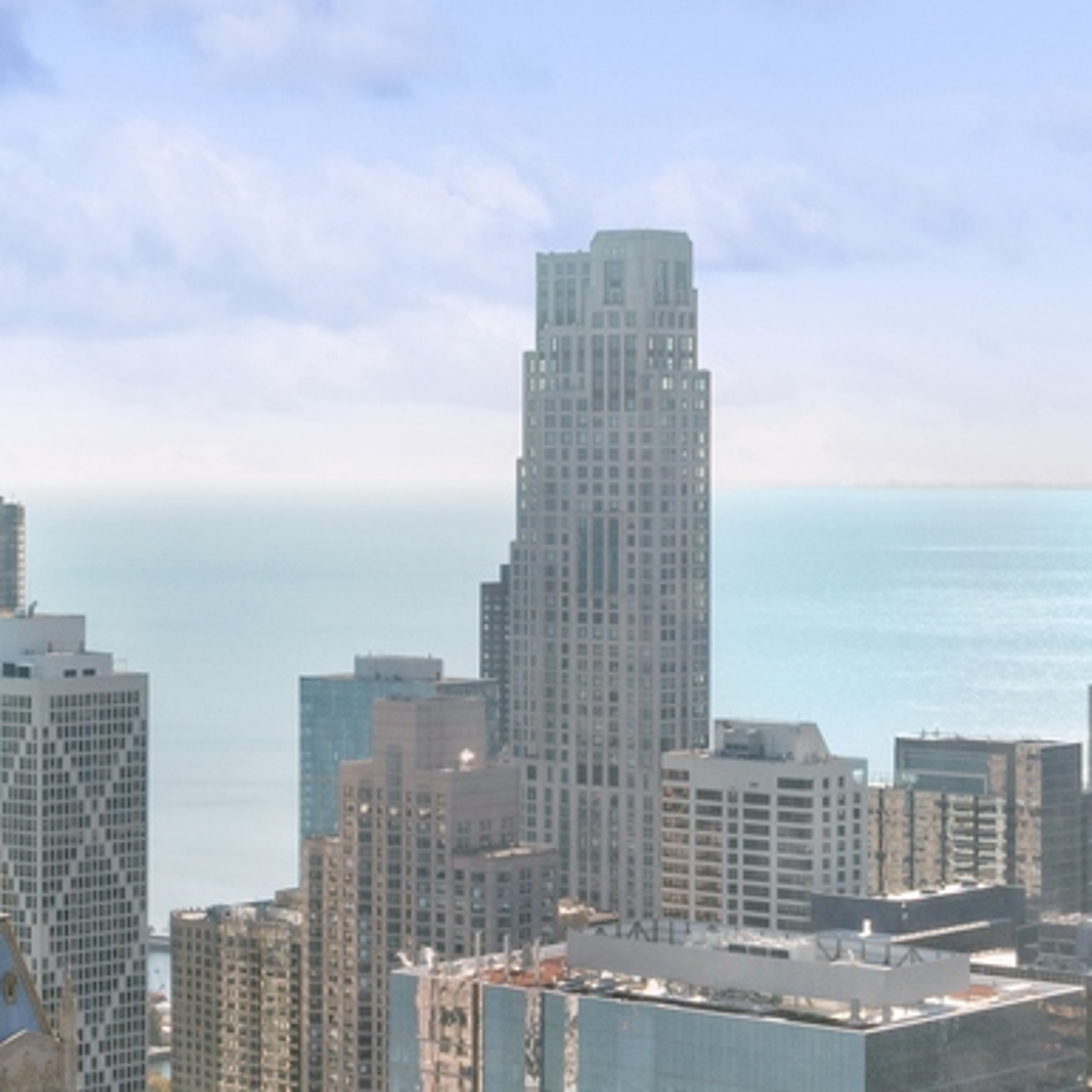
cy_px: 459
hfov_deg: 18.2
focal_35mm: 95
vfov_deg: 18.3
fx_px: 3383
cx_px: 288
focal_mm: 26.5
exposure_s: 1/50
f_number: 10
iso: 100
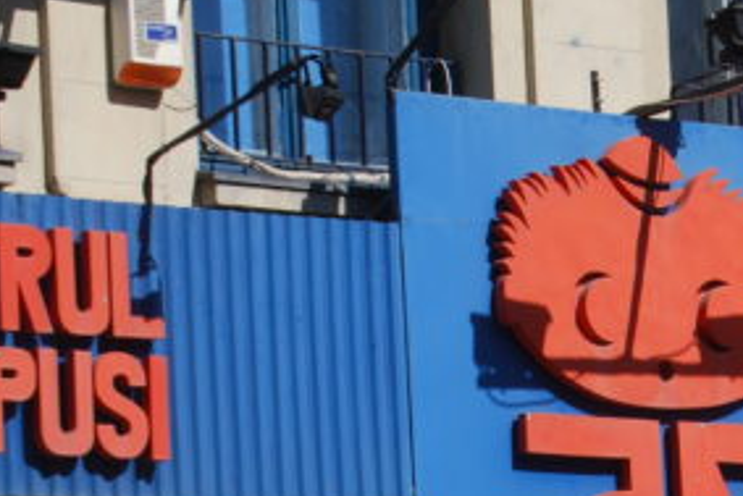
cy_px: 718
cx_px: 953
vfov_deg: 4.6
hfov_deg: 6.8
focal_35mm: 299
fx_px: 6170
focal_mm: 55
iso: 100
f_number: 9
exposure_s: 1/320
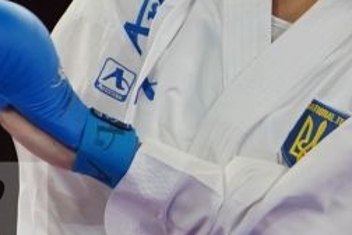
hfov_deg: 1.4
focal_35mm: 1431
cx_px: -556
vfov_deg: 1.0
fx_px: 13991
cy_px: 290
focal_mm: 200
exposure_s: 1/1000
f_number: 2.8
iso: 1250
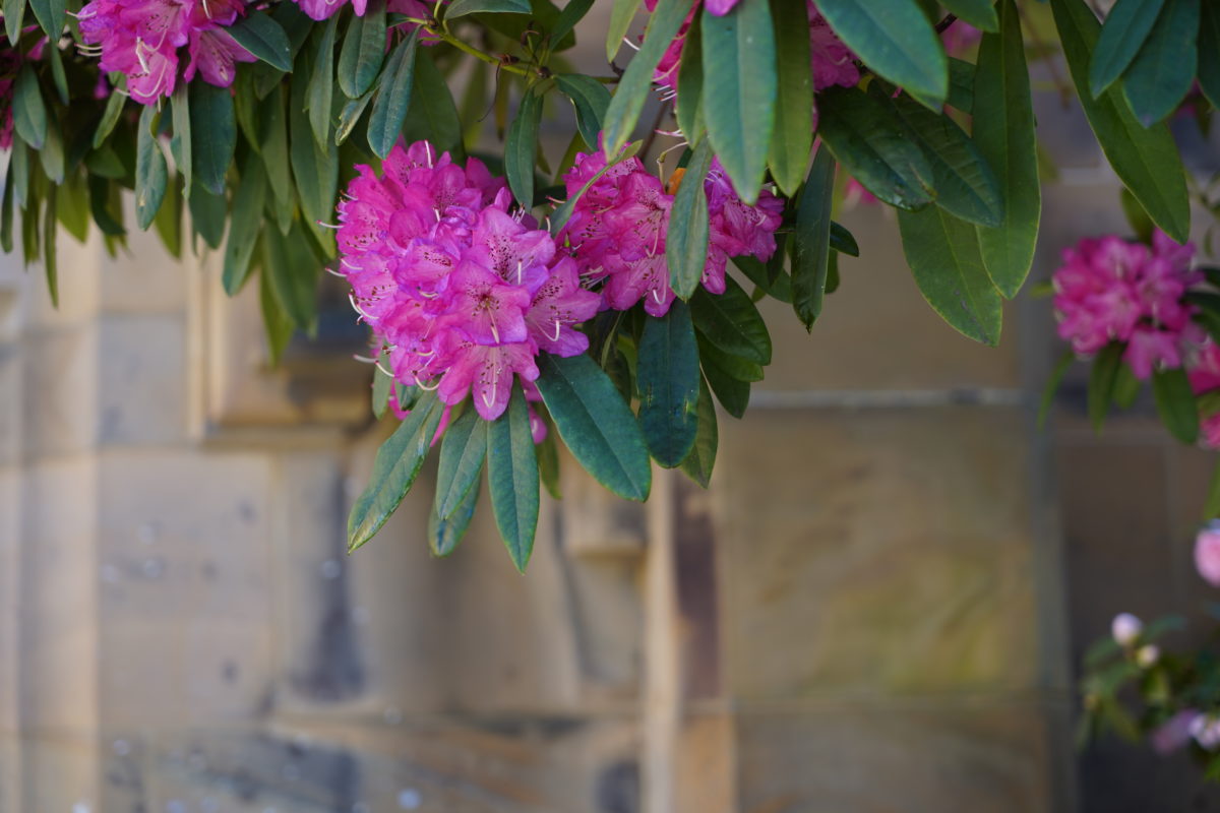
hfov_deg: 28.8
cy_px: 406
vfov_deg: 19.5
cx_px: 610
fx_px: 2372
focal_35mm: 70
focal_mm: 70
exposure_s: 1/80
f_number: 4
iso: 100
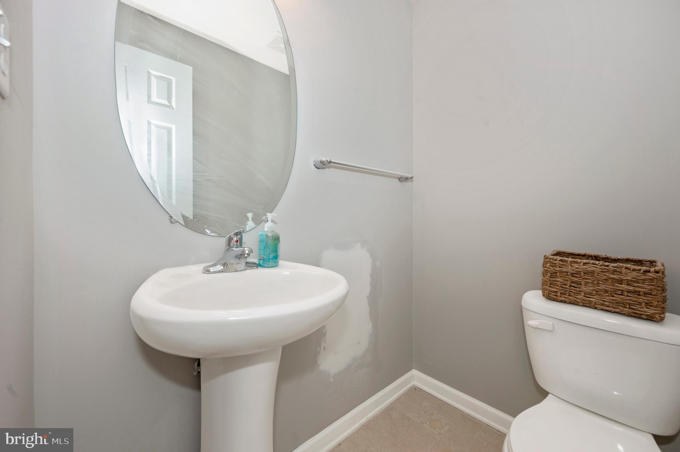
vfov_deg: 81.1
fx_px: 264
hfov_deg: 104.3
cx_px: 340
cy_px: 226
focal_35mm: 14
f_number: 8
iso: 320
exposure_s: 1/50
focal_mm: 14
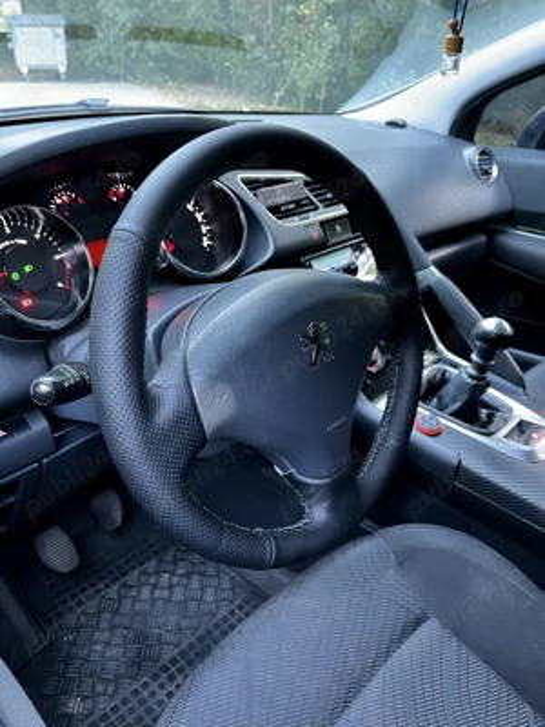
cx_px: 272
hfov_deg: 53.1
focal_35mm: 26
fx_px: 546
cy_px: 364
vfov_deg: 67.3
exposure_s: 1/30
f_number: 1.6
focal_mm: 5.1
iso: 800
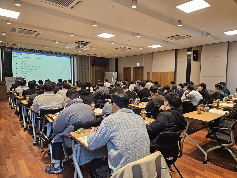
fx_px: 157
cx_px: 118
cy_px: 89
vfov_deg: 58.9
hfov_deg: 73.9
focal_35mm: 23
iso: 250
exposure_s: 1/120
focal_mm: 5.4
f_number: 1.8
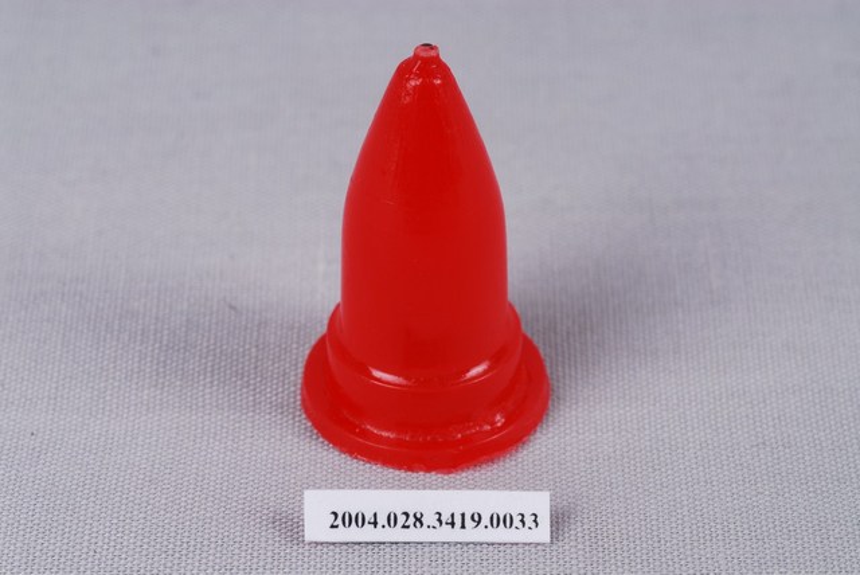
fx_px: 2152
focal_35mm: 90
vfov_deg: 15.2
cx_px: 430
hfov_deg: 22.6
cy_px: 288
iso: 100
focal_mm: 60
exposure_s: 1/125
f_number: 25
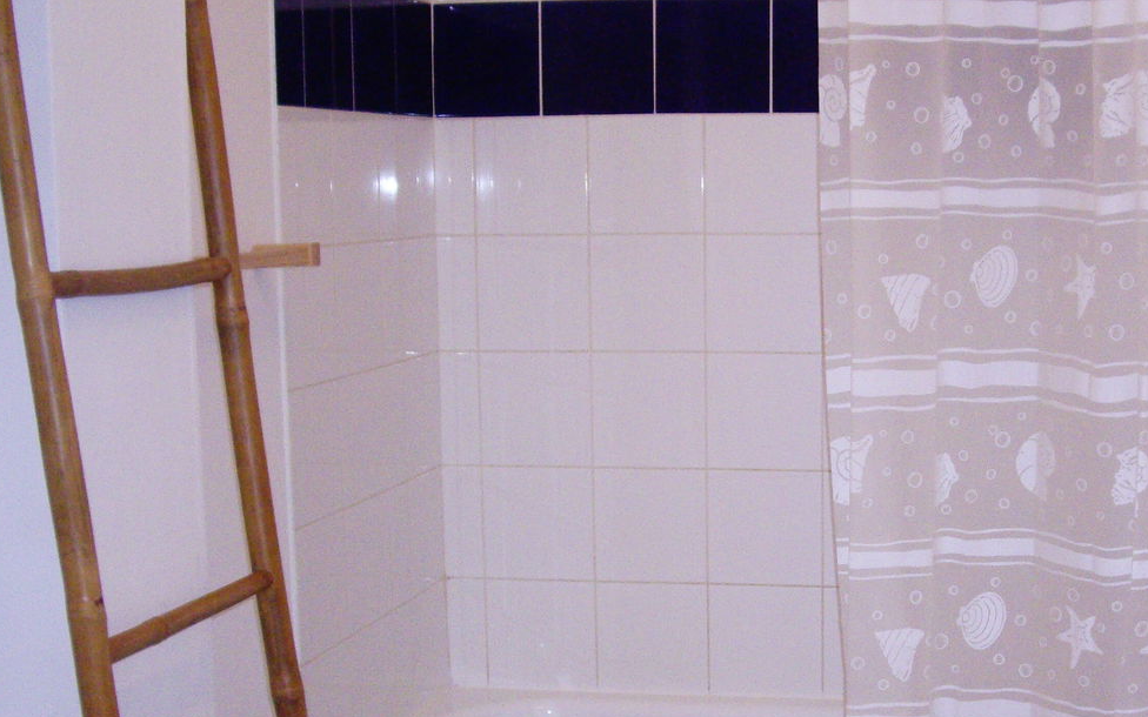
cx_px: 869
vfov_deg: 19.5
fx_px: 2065
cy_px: 572
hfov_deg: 30.5
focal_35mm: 66
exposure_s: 1/40
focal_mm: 7.9
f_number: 2.8
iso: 400
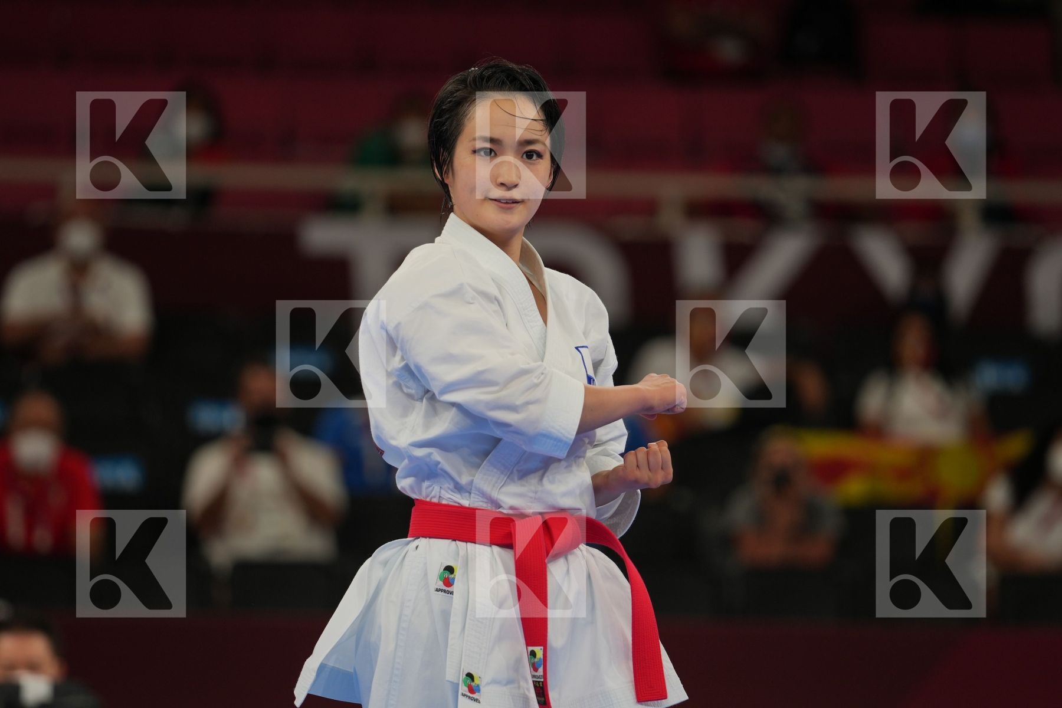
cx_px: 531
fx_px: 8849
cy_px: 354
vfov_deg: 4.6
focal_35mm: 300
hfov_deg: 6.9
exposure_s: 1/500
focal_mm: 200
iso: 200
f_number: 2.8
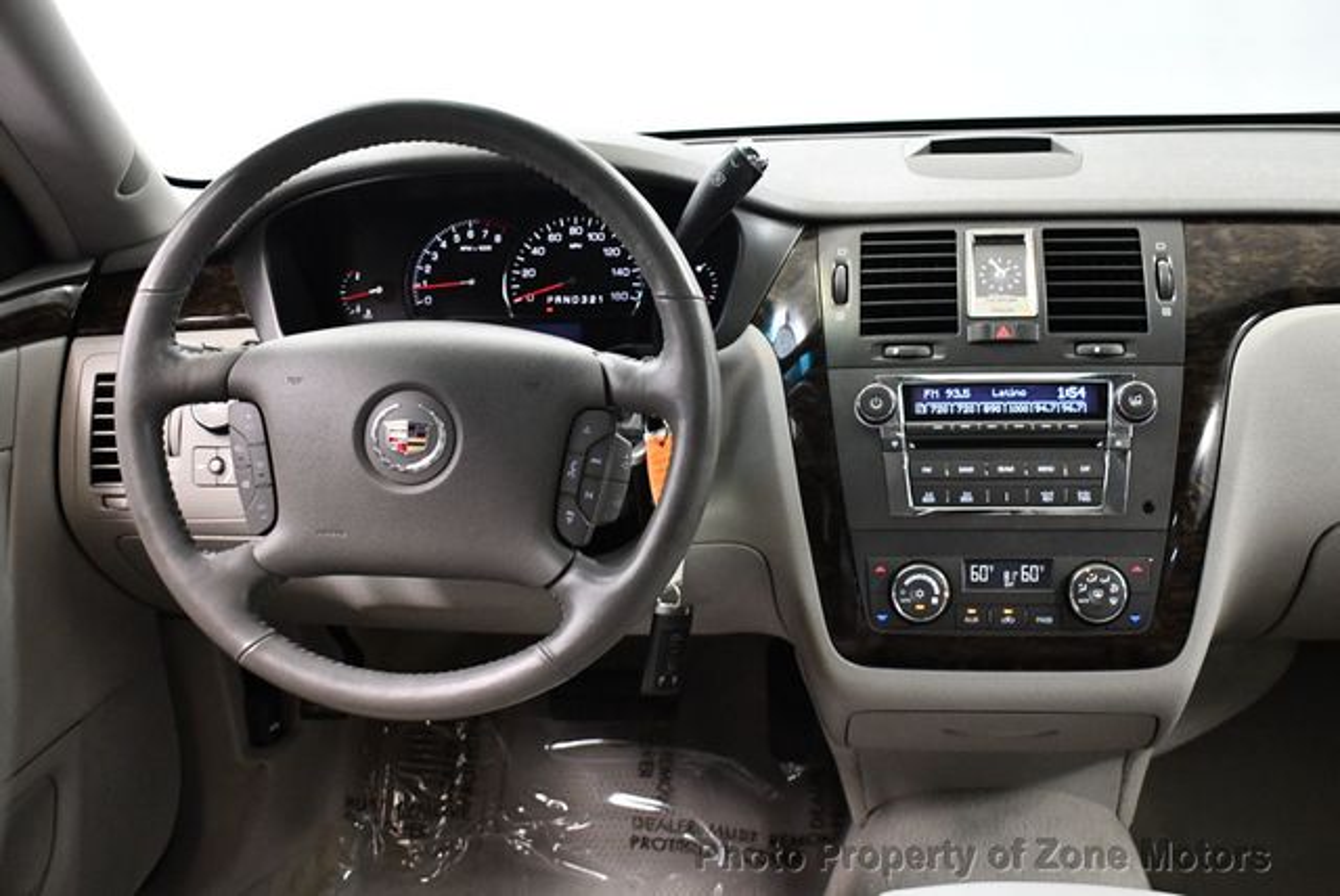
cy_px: 448
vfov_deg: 28.1
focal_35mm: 48
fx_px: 1788
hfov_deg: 41.1
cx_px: 670
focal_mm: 24
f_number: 3.8
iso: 3200
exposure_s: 1/80
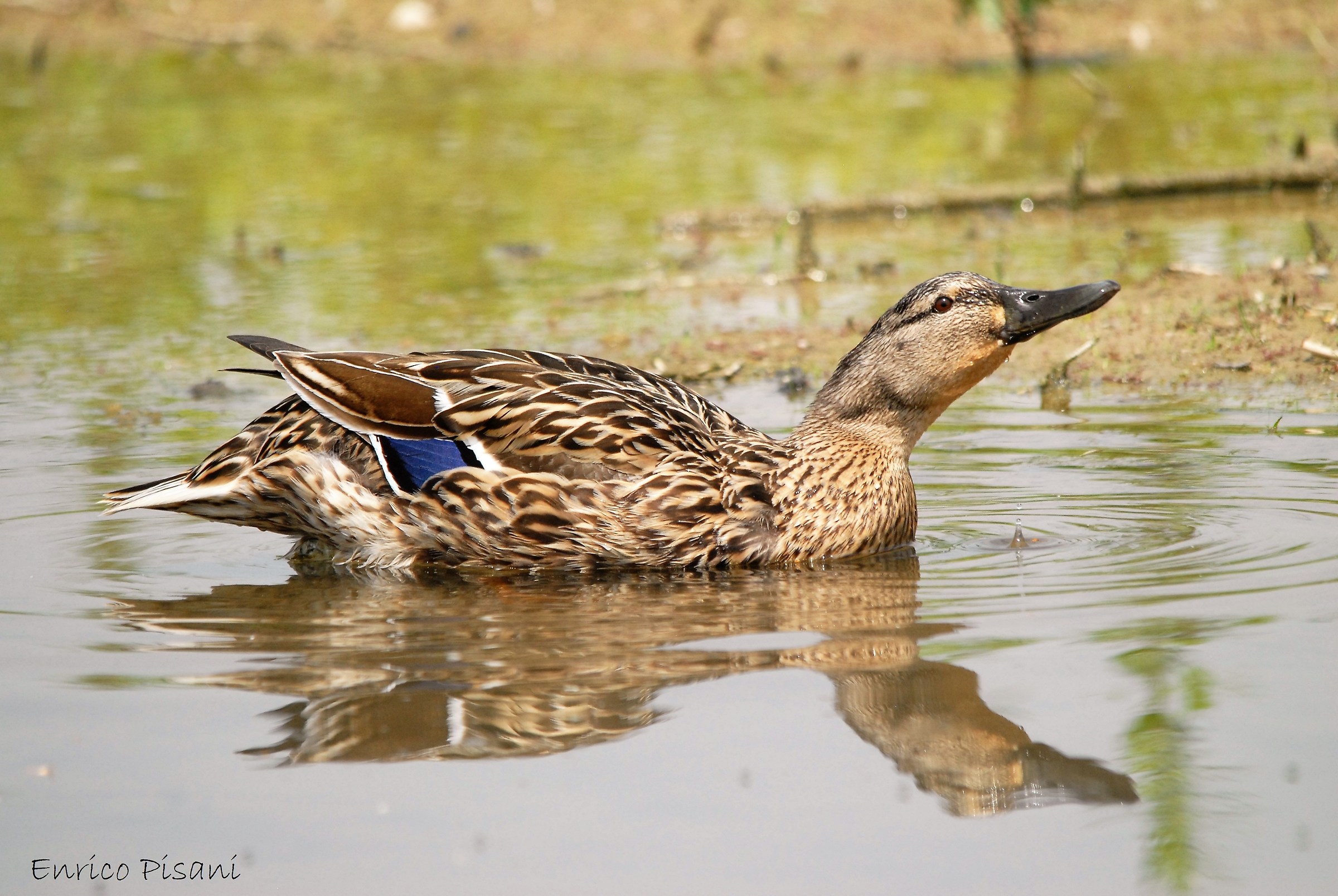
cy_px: 448
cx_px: 669
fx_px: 25119
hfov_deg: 3.1
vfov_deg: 2.0
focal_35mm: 675
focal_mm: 450
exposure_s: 1/1250
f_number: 8
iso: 400
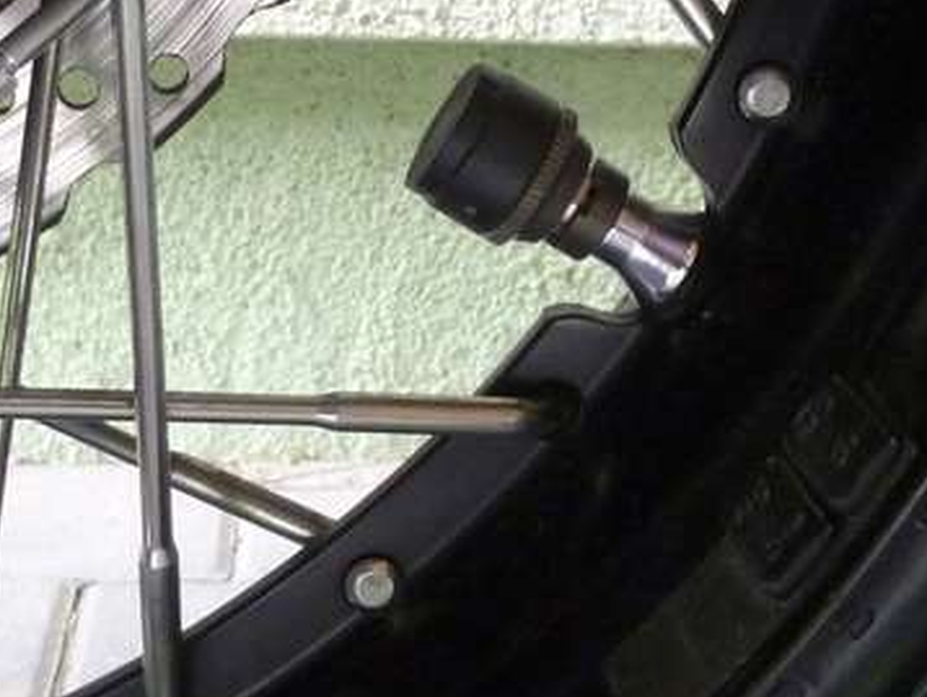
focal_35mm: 72
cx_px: 445
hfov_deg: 27.0
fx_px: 1929
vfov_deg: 20.3
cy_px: 145
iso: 400
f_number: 3.3
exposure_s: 1/25
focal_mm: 4.1
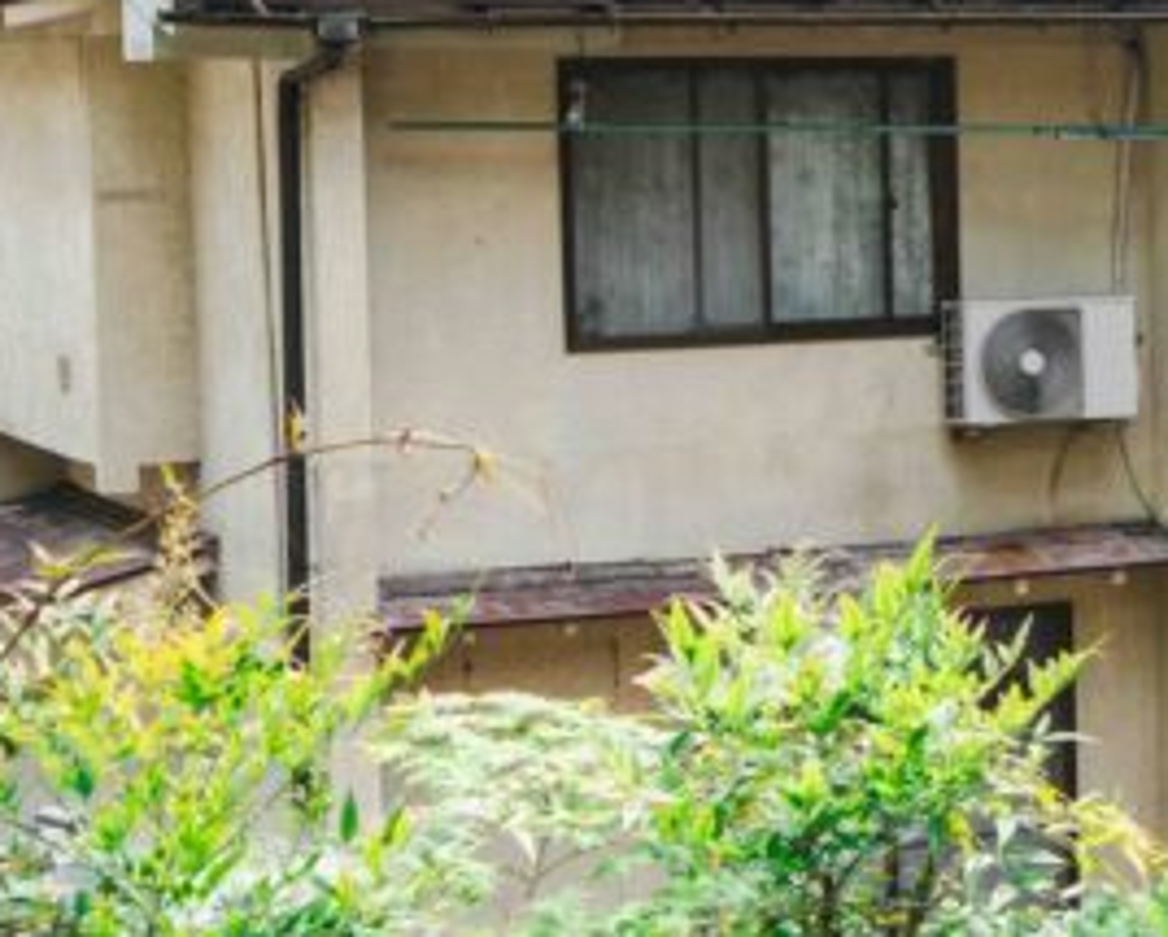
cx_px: 2044
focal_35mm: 111
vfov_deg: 13.9
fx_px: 3841
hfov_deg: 15.2
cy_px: 338
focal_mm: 31
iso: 320
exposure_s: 1/125
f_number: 9
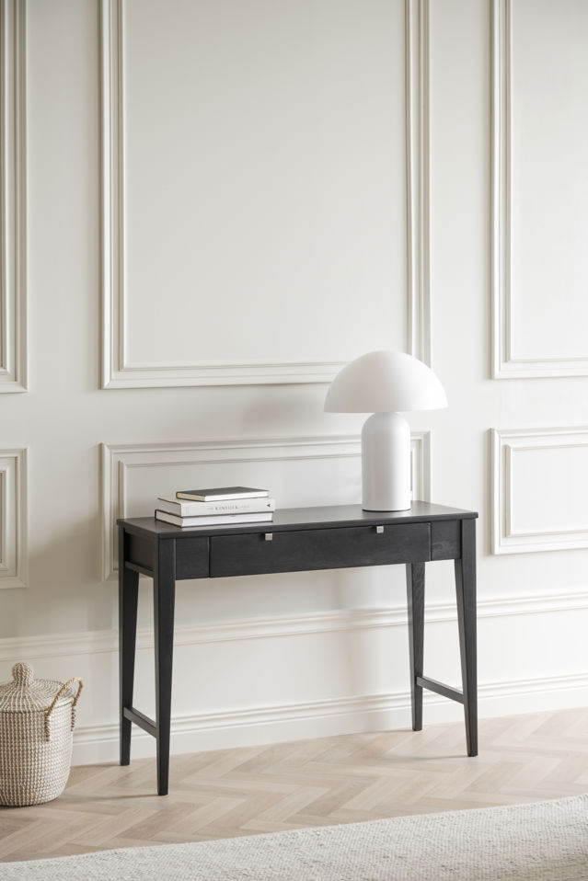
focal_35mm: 70
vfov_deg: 28.8
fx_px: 1714
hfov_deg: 19.5
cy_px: 440
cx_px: 294
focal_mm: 70
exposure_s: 1.6
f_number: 5.6
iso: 100
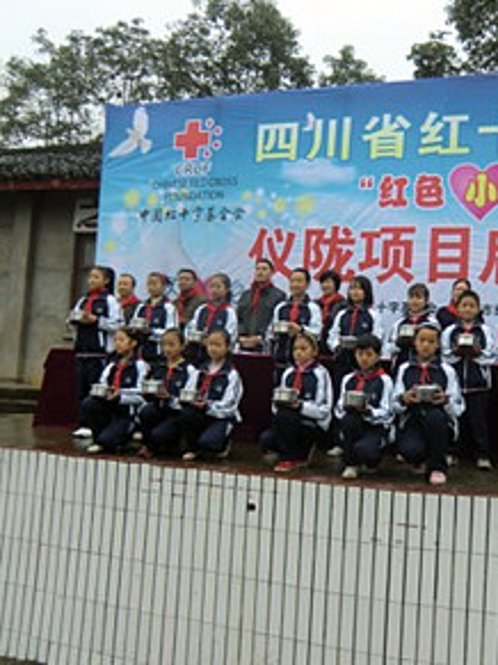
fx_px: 633
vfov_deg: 55.4
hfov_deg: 41.6
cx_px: 377
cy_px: 331
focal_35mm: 33
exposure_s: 1/60
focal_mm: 4.3
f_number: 3.2
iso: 64
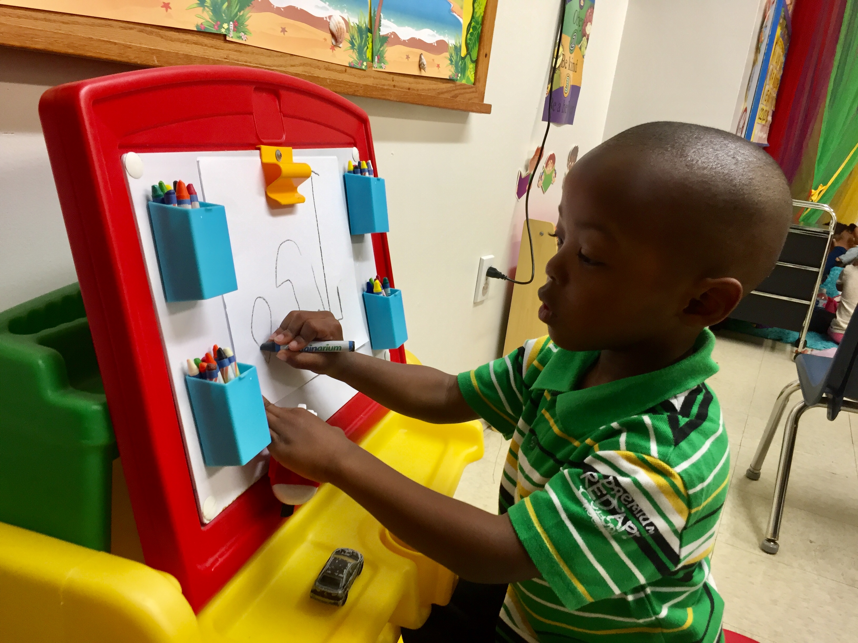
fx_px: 719
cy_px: 322
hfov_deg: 61.7
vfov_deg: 48.2
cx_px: 429
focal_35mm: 29
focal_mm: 4.15
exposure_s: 1/30
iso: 64
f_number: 2.2
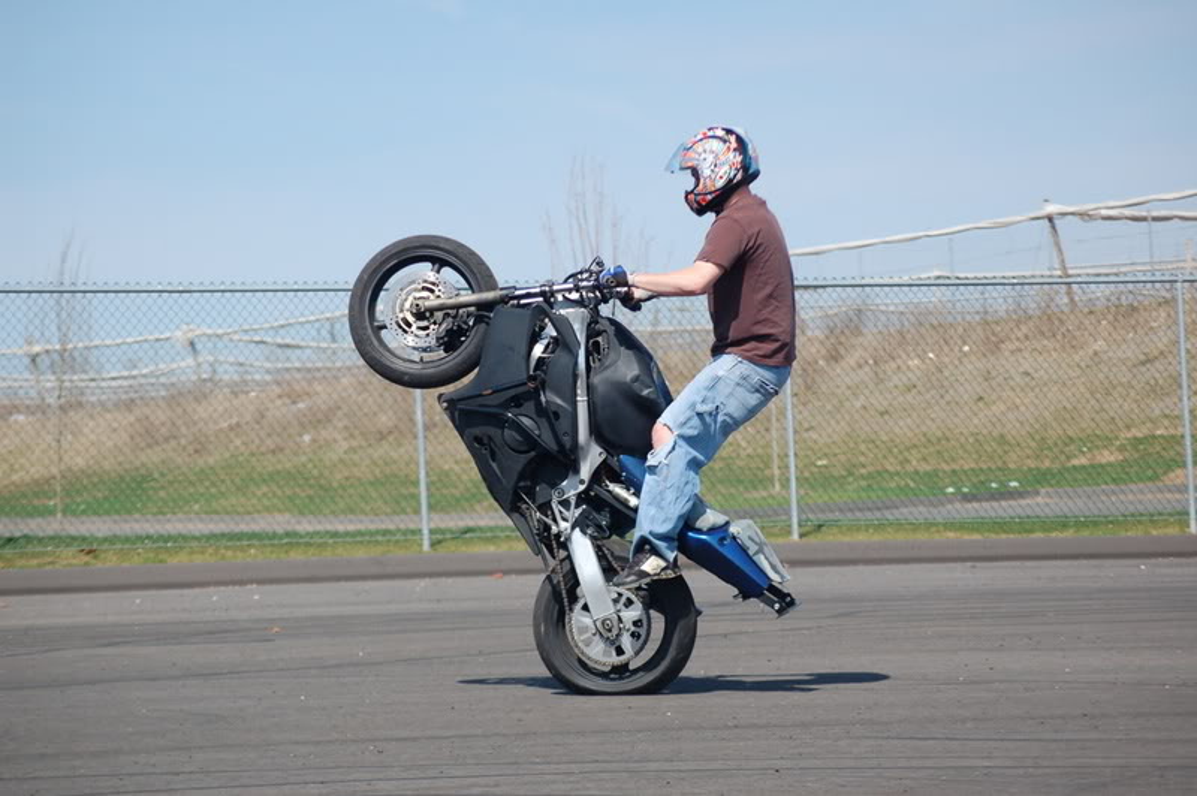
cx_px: 598
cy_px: 398
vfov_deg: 8.2
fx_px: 5581
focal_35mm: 168
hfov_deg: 12.2
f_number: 5.6
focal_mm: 112
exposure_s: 1/500
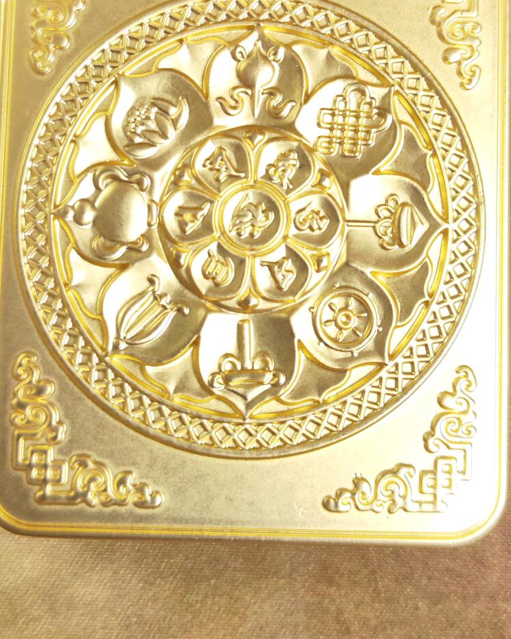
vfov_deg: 36.3
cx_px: 264
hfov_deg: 29.7
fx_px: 964
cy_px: 214
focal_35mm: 51
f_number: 1.8
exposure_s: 1/100
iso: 200
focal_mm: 5.53
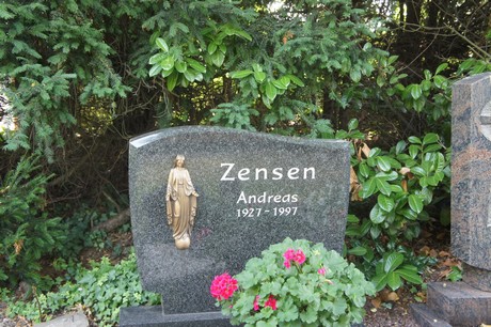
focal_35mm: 42
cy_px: 164
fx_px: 572
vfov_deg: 31.8
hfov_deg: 46.4
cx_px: 246
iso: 1600
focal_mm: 28
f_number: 4
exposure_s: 1/125
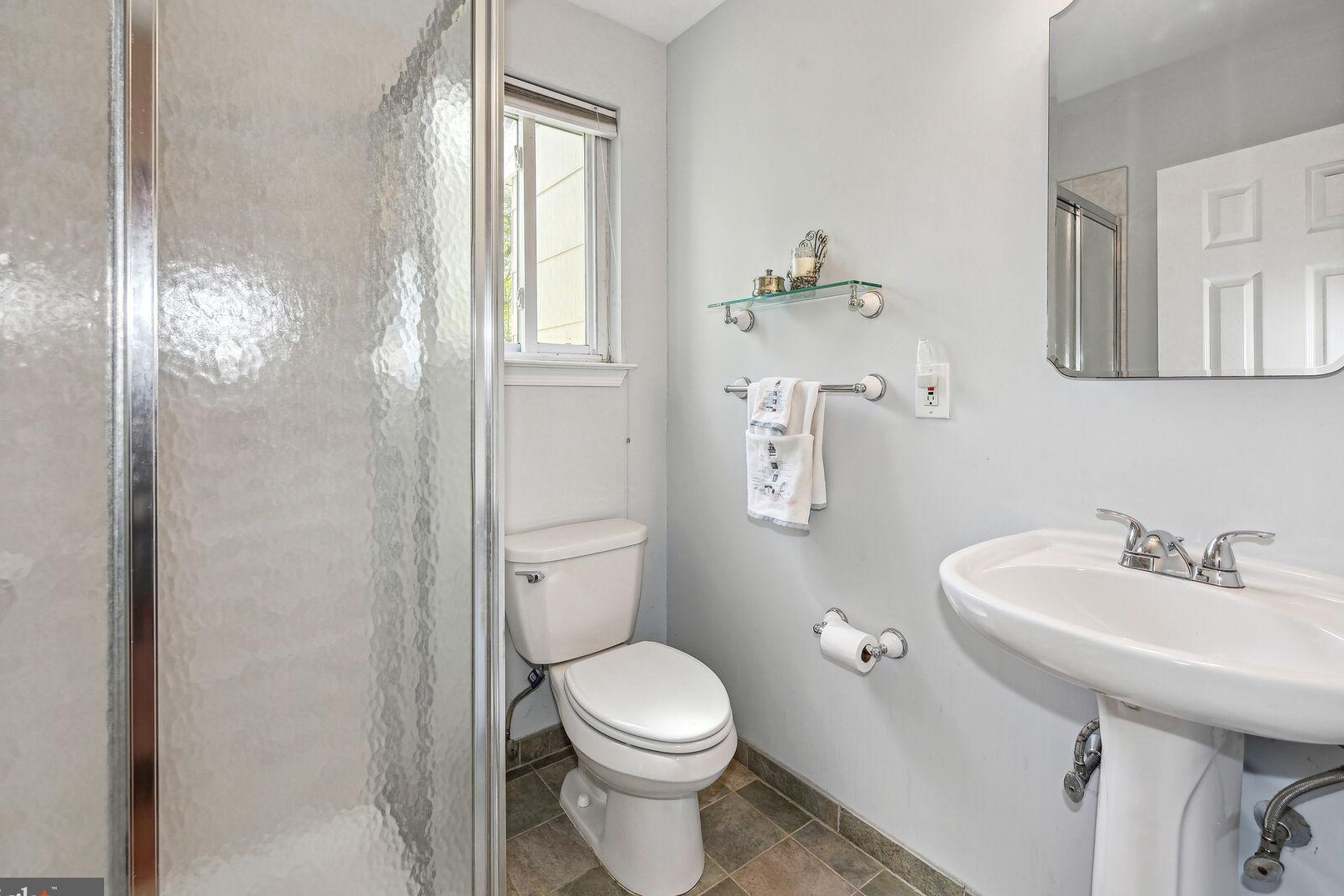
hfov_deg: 100.4
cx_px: 668
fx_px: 560
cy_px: 448
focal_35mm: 15
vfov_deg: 77.3
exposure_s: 1/30
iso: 200
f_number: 8
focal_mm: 14
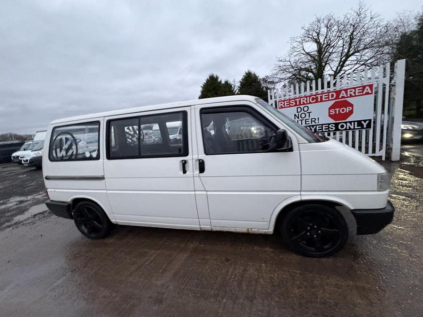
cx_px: 212
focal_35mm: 14
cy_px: 158
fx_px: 171
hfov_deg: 102.1
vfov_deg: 85.7
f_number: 2.2
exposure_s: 1/50
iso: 500
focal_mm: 2.22
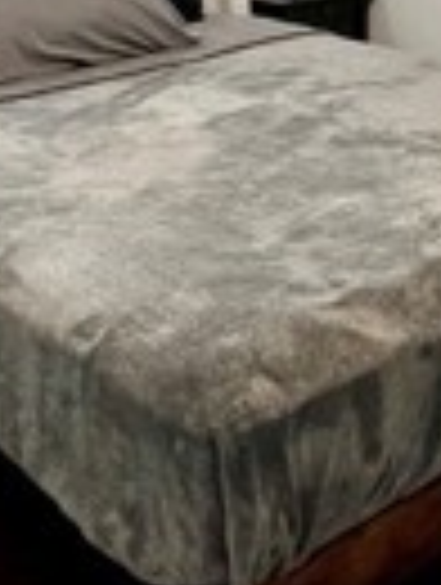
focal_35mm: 64
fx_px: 1084
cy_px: 32
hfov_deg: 22.9
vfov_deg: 28.7
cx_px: 292
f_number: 1.8
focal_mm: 1.57
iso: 160
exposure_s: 1/60
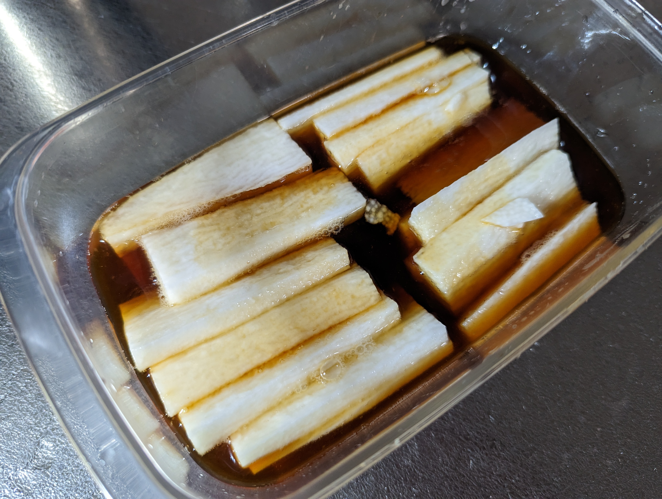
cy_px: 250
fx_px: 460
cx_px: 331
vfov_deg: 56.9
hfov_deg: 71.5
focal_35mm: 24
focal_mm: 6.81
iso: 374
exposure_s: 1/26.2
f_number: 1.85
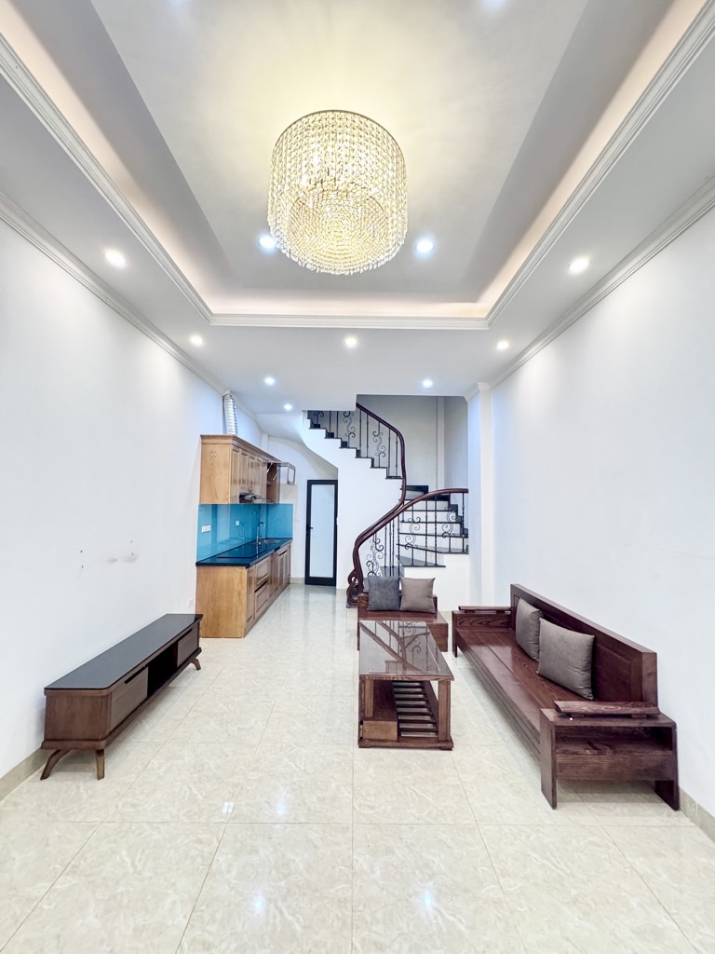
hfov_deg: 85.7
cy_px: 477
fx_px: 386
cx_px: 358
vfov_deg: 102.1
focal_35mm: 14
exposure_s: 1/50
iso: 400
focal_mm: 2.22
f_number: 2.2
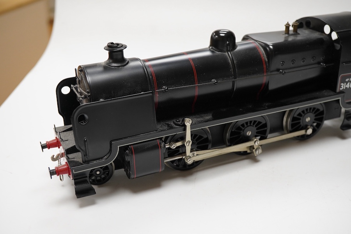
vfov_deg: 29.9
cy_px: 117
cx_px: 176
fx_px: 439
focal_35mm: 45
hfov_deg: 43.6
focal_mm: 30
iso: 1250
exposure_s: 1/125
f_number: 9
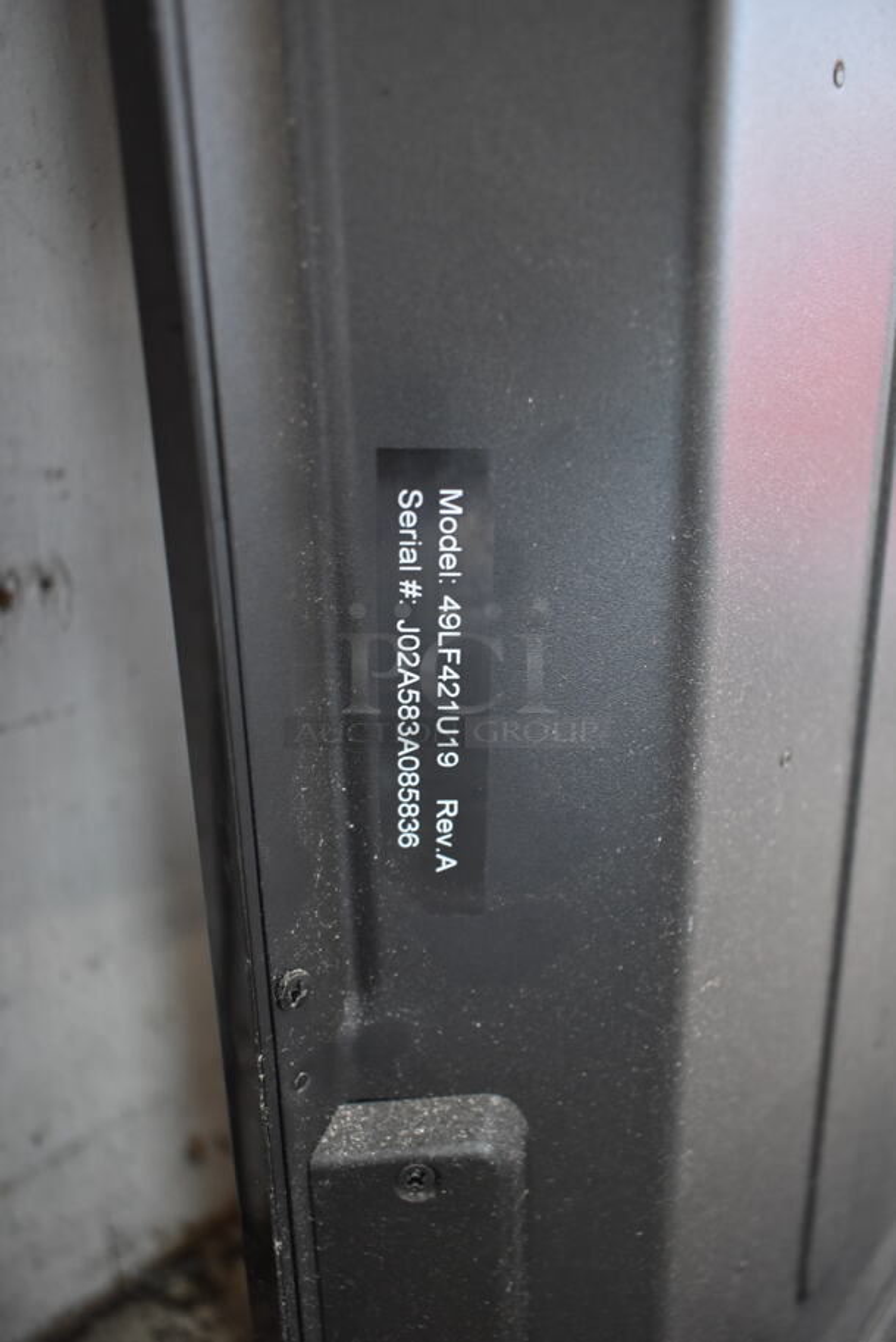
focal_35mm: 27
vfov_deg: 67.3
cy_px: 671
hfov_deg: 48.0
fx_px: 1006
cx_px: 448
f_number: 3.5
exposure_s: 1/30
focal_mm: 18
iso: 1100
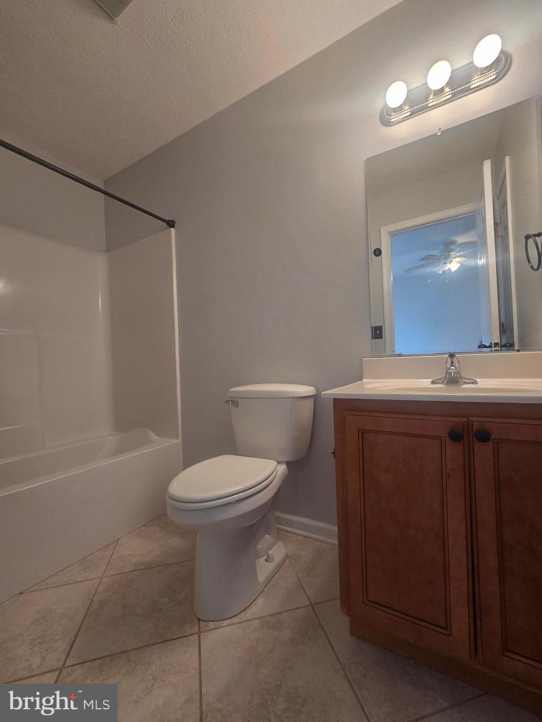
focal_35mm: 13
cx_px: 271
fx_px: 271
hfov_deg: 89.9
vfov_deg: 106.2
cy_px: 361
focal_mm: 2.2
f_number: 2.2
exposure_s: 1/60
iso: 160
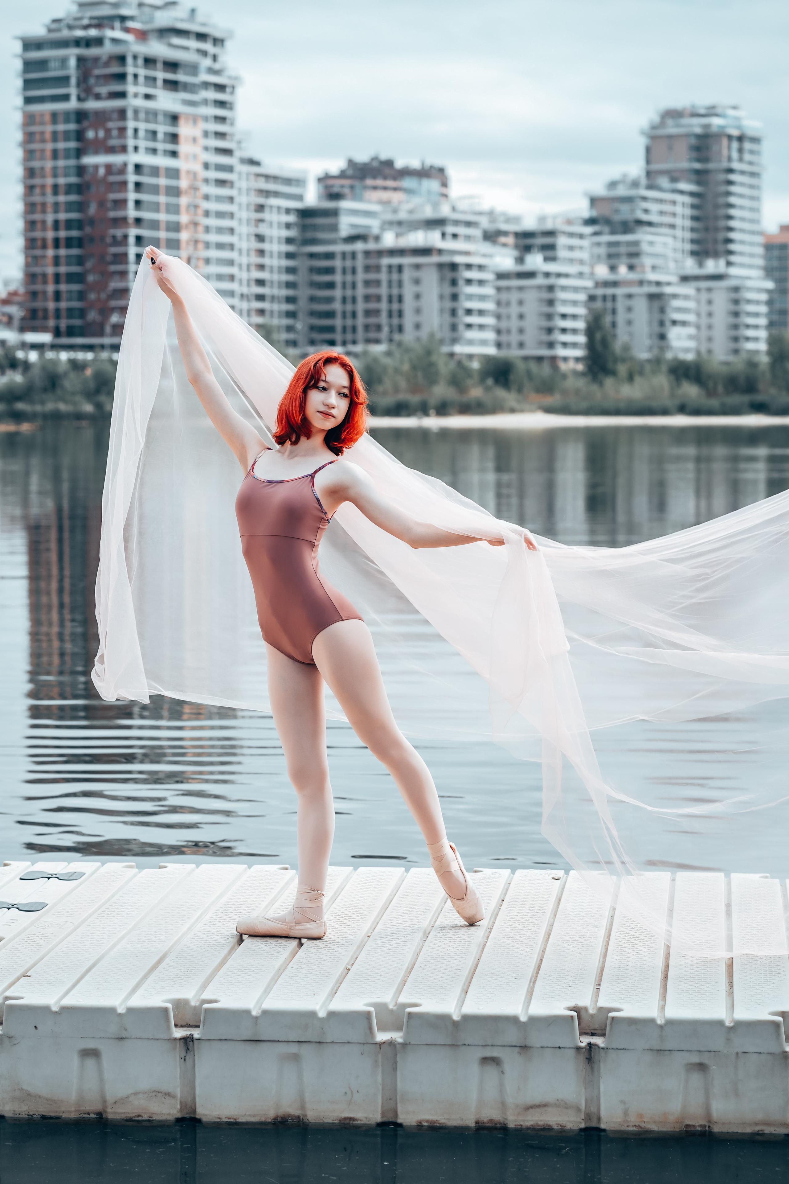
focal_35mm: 85
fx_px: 2794
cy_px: 592
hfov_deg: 16.1
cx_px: 394
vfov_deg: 23.9
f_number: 4.5
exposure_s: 1/320
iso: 64
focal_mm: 85
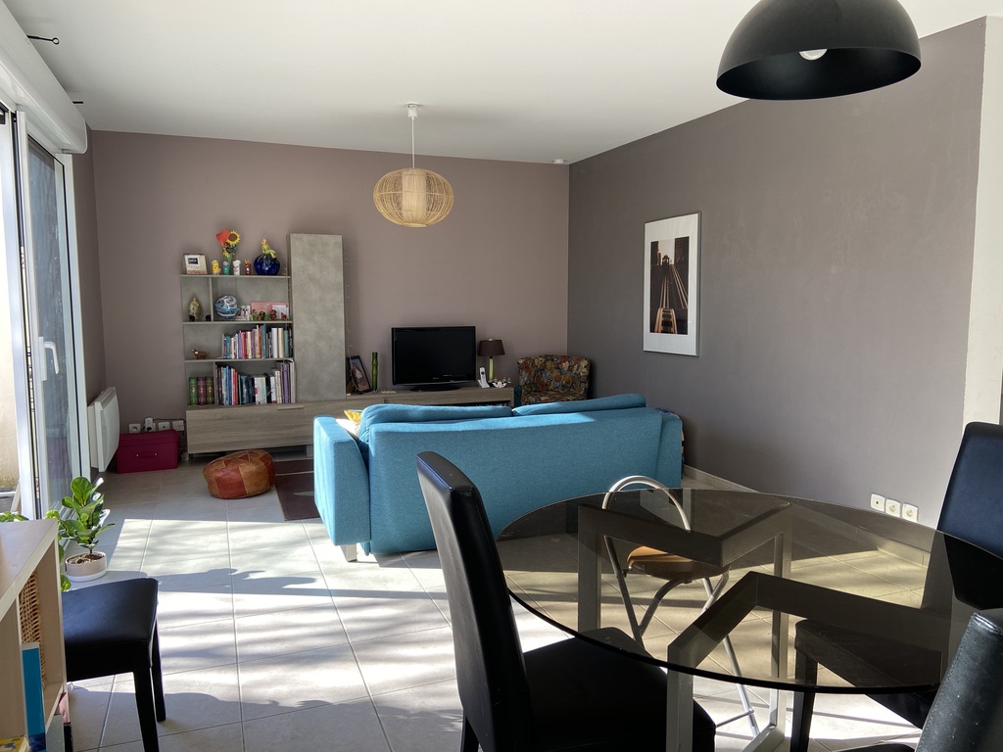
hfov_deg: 67.3
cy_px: 376
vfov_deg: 53.1
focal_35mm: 26
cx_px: 502
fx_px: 753
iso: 32
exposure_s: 1/123
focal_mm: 4.25
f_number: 1.8
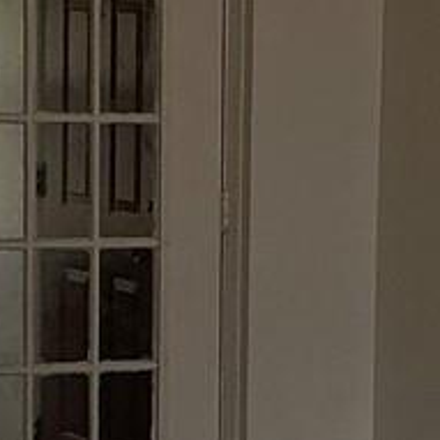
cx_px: 442
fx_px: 2977
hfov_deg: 8.4
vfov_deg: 8.4
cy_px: 456
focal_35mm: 207
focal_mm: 3
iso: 50
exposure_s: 1/122
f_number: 1.8
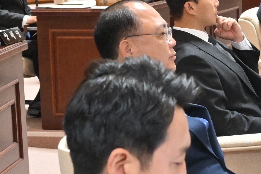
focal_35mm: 174
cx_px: 375
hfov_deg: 11.4
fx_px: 1261
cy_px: 130
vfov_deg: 7.9
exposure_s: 1/200
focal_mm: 37
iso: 5000
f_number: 6.3
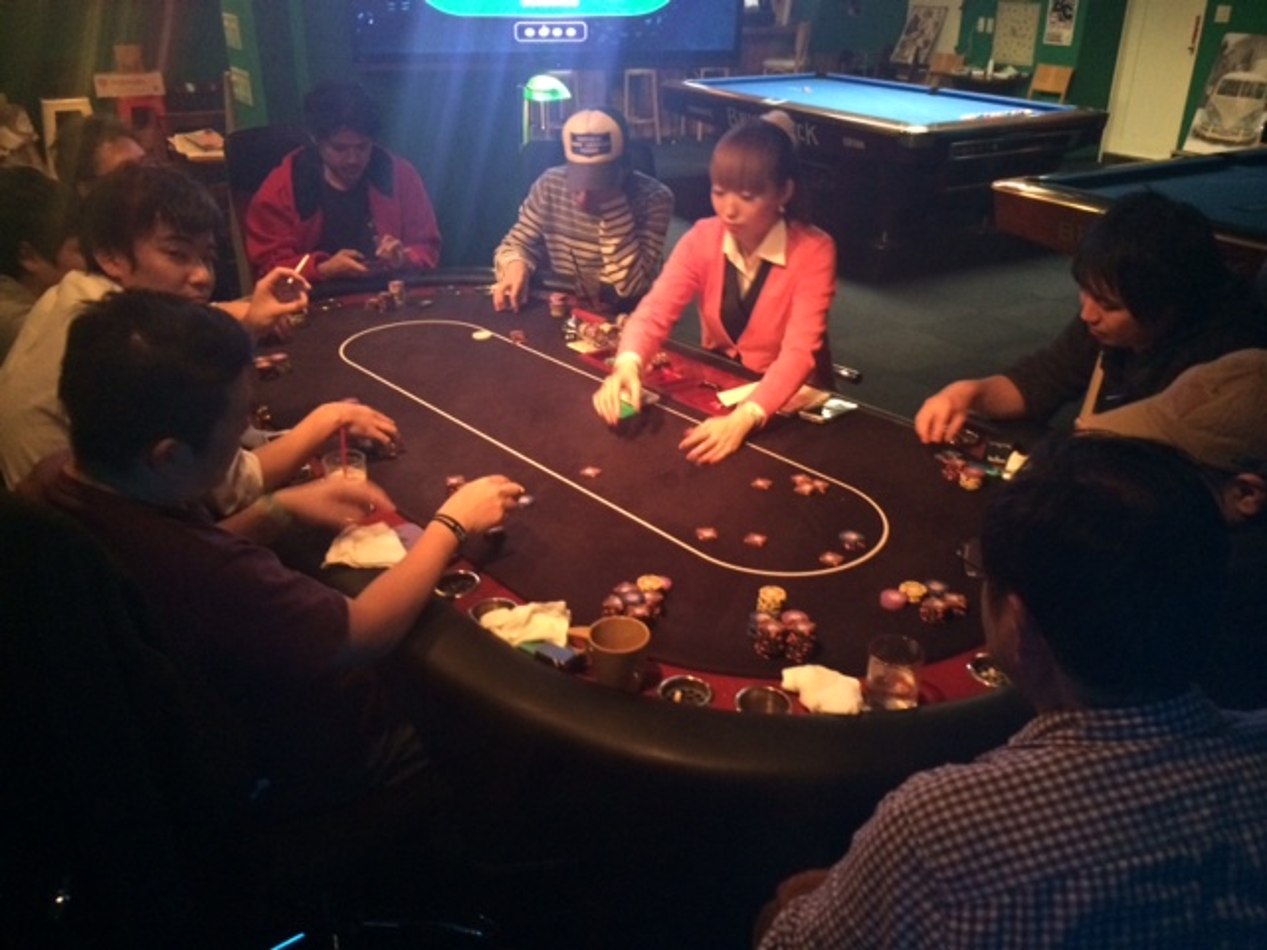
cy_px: 475
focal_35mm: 30
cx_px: 634
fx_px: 1098
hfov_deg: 60.0
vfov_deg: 46.8
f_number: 2.2
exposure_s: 1/15
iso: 400
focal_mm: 4.12
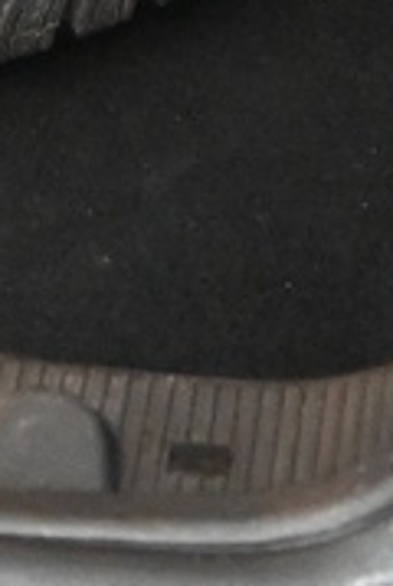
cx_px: -527
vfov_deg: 6.8
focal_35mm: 285
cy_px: -871
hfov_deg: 4.7
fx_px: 4641
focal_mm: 21
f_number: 4
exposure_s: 1/60
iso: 3200
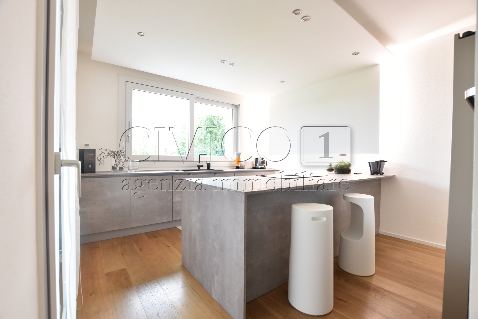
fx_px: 199
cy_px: 160
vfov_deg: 77.3
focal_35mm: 15
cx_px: 239
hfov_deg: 100.4
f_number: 5.6
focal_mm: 10
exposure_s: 1.6
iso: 100
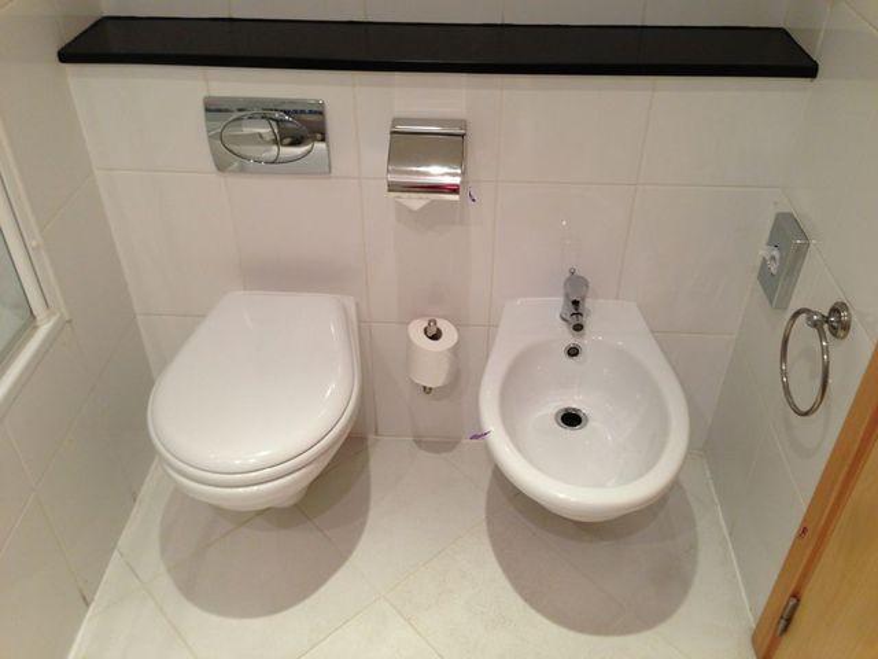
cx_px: 439
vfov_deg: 42.9
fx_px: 837
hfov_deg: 55.4
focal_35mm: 33
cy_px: 330
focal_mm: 4.13
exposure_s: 1/20
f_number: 2.4
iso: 80
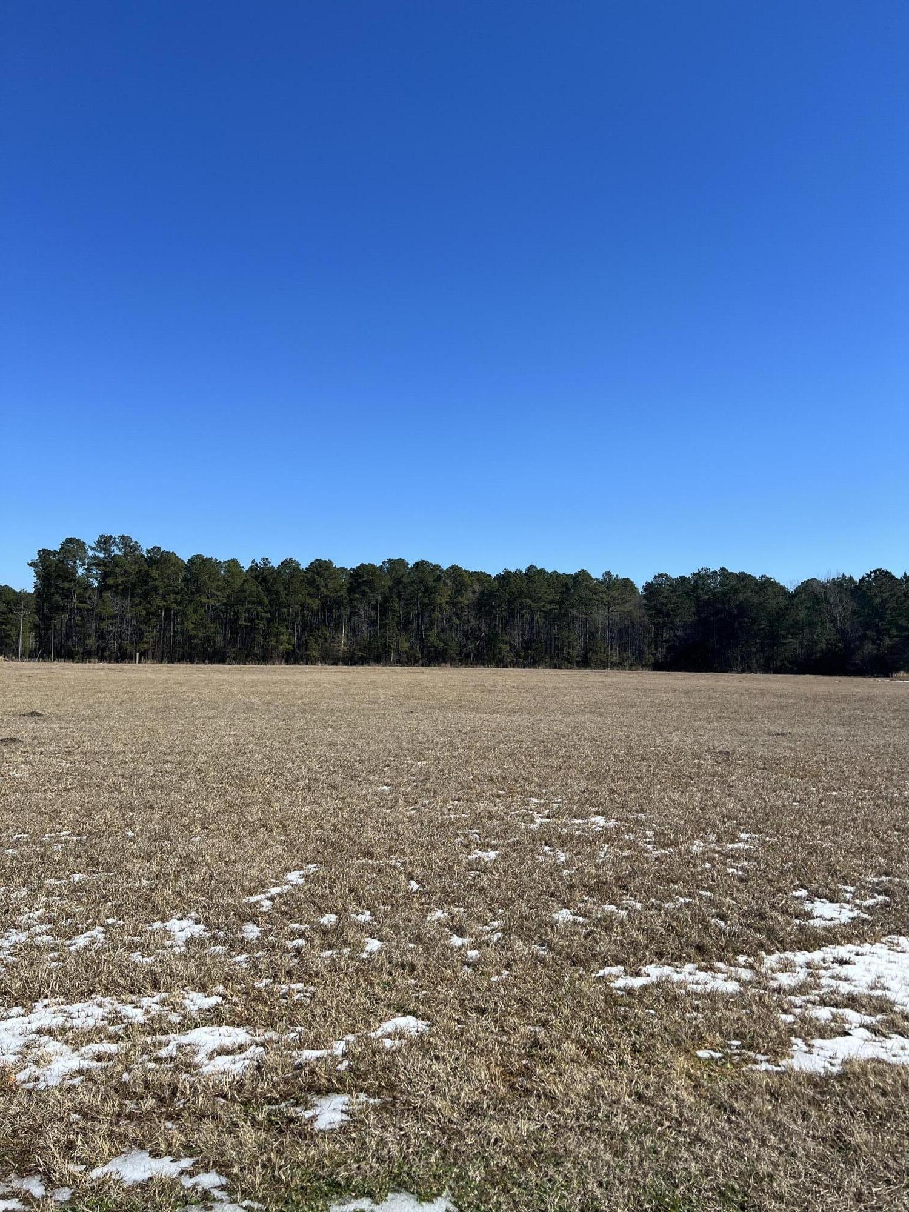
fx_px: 910
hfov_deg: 53.1
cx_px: 454
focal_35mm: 26
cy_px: 606
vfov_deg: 67.3
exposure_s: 1/4831
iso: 50
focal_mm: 5.7
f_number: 1.5
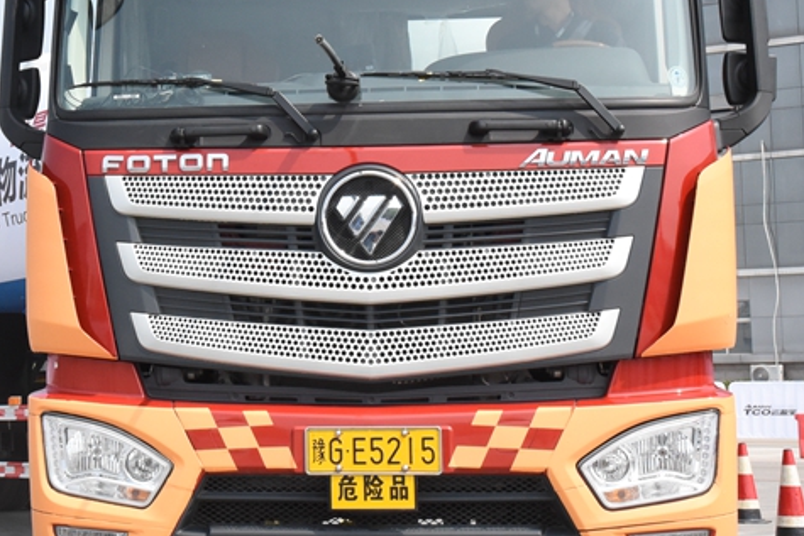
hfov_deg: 24.5
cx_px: 218
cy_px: 178
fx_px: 1832
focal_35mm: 82
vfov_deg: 16.6
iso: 3200
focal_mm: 38
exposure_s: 1/1000
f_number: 16
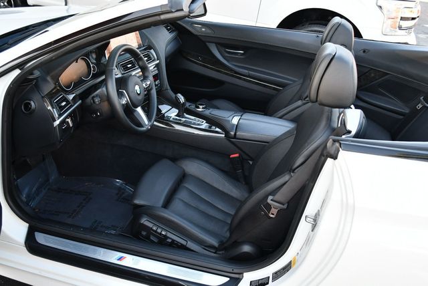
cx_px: 214
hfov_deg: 53.1
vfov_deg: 36.9
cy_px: 143
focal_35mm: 36
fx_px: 428
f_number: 3.5
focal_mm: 18
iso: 400
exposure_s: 1/250
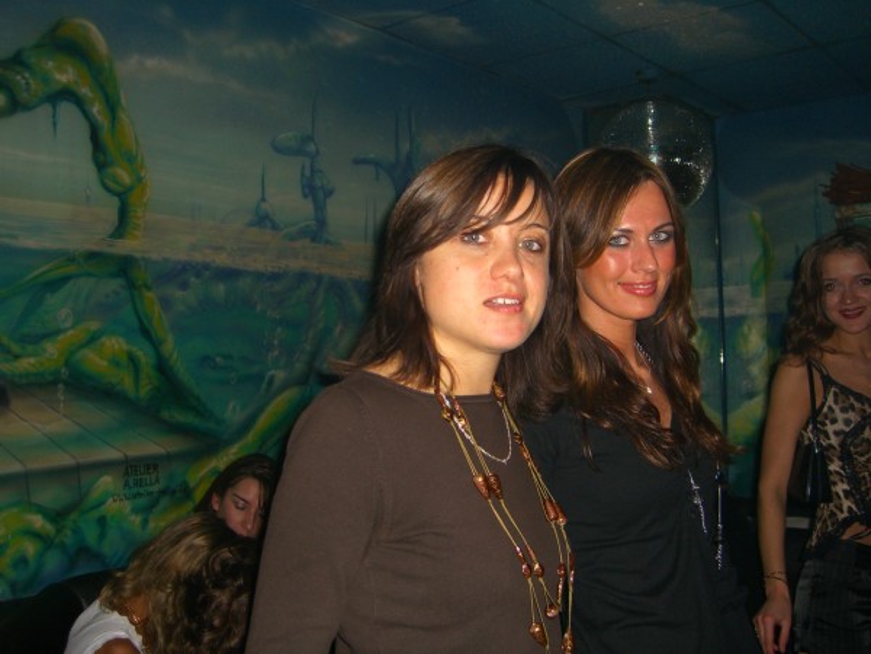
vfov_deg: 37.7
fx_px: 956
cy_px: 327
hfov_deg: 49.0
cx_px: 436
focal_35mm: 38
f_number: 2.8
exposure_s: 1/60
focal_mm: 7.9
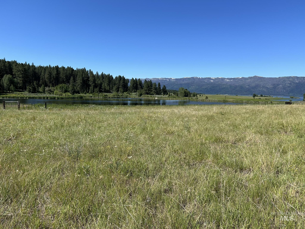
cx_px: 152
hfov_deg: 67.3
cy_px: 114
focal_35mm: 26
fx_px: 229
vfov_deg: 53.1
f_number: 1.5
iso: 50
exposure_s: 1/3831
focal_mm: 5.7
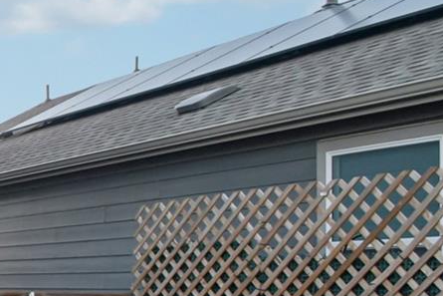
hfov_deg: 17.0
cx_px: -526
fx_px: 849
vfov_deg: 19.5
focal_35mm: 69
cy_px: 253
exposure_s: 1/80
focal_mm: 10
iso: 400
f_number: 8
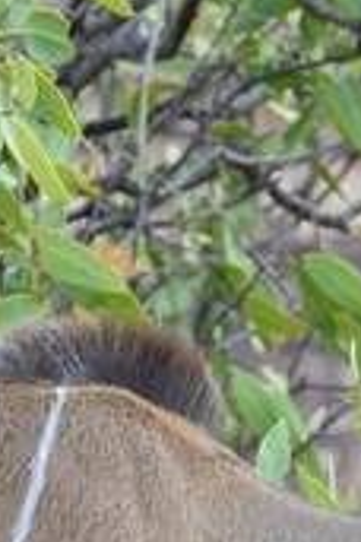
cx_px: 231
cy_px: 705
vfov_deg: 1.5
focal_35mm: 1409
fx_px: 21192
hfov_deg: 1.0
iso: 640
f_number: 5.3
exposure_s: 1/400
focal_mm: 230
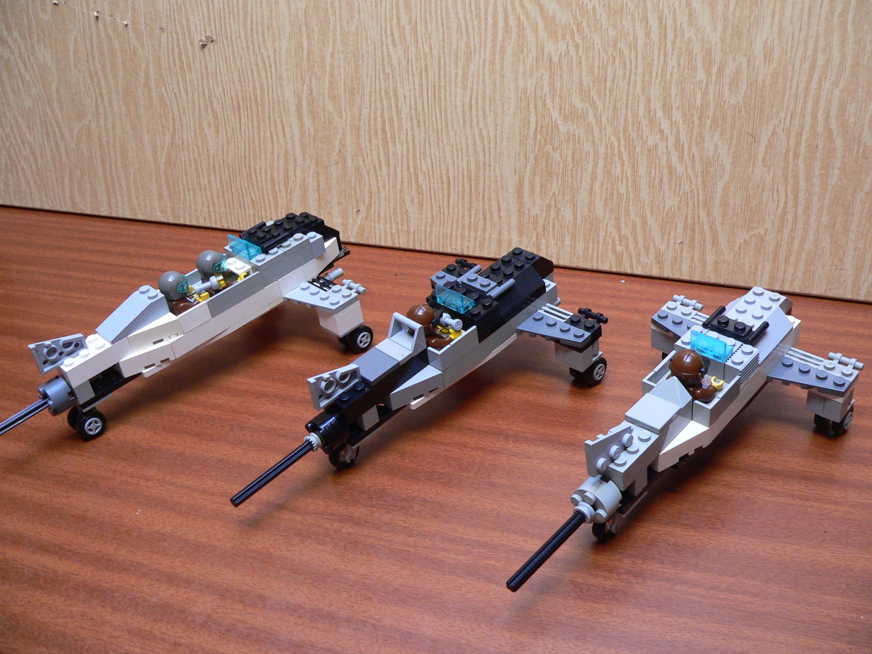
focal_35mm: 36
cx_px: 436
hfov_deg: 51.4
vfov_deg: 39.7
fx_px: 907
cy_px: 327
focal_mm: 6
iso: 200
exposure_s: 1/60
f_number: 2.8
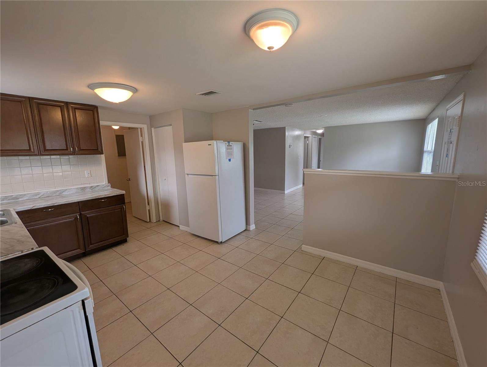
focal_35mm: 13
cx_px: 244
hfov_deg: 106.1
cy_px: 184
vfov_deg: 90.1
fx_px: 183
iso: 70
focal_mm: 1.95
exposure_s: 1/120
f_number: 2.2
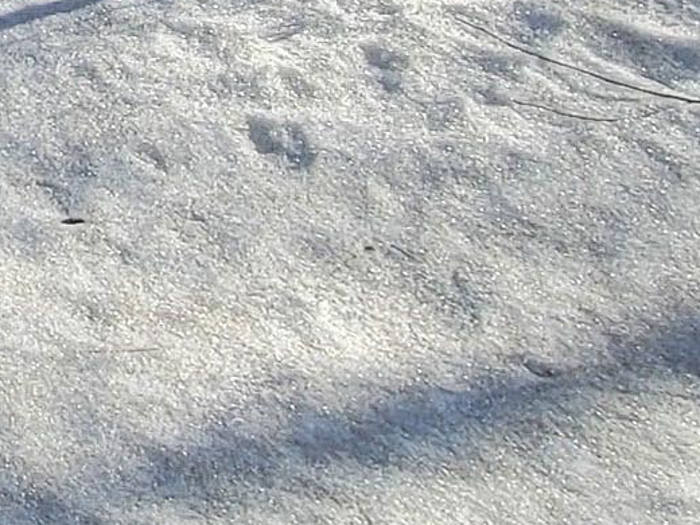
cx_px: -977
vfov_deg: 12.6
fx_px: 2022
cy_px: -584
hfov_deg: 13.9
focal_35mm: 100
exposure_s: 1/1400
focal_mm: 2.2
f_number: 2.2
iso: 50
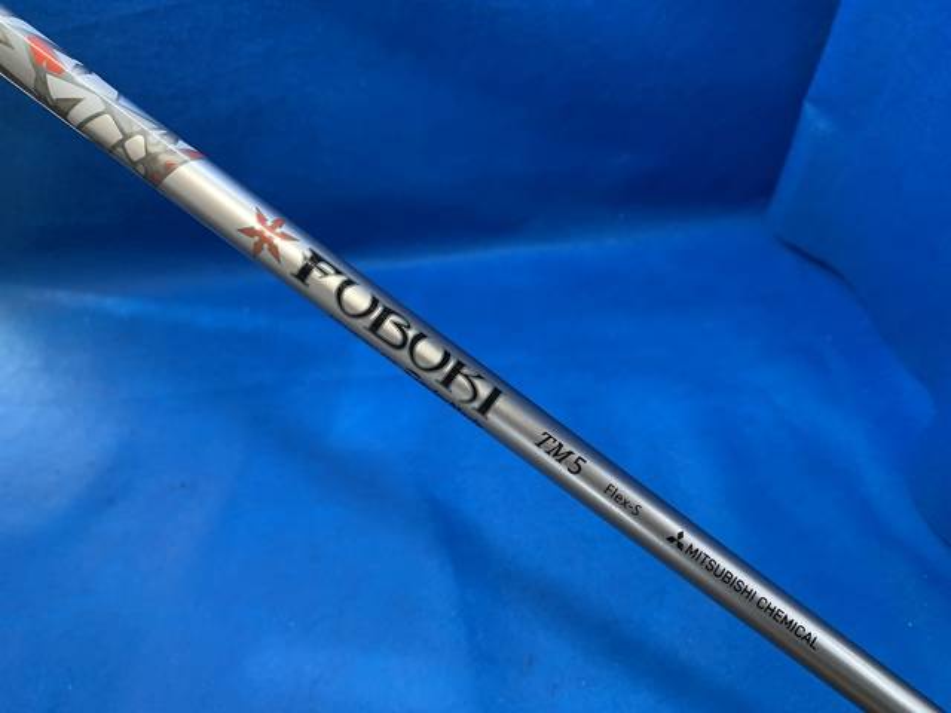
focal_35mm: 26
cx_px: 476
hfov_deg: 67.3
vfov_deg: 53.1
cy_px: 356
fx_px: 714
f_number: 1.8
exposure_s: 1/60
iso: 80
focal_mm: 4.25
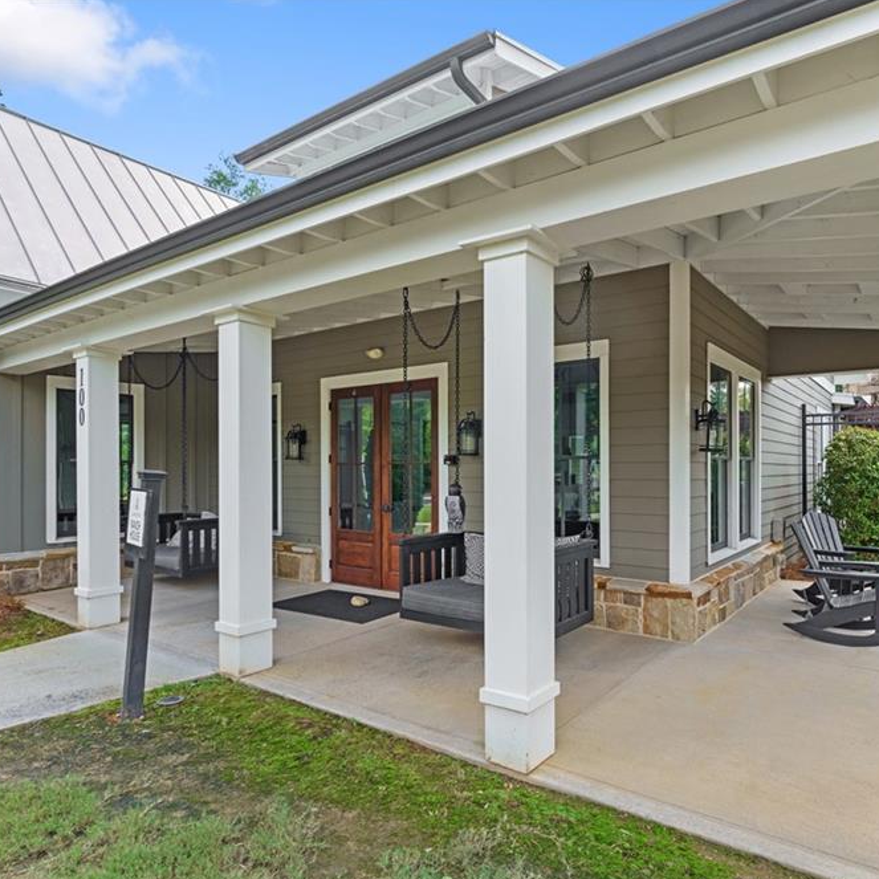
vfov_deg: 72.1
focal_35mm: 21
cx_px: 537
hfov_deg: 71.2
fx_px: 603
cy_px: 448
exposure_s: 1/400
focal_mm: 16
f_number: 6.3
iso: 1250
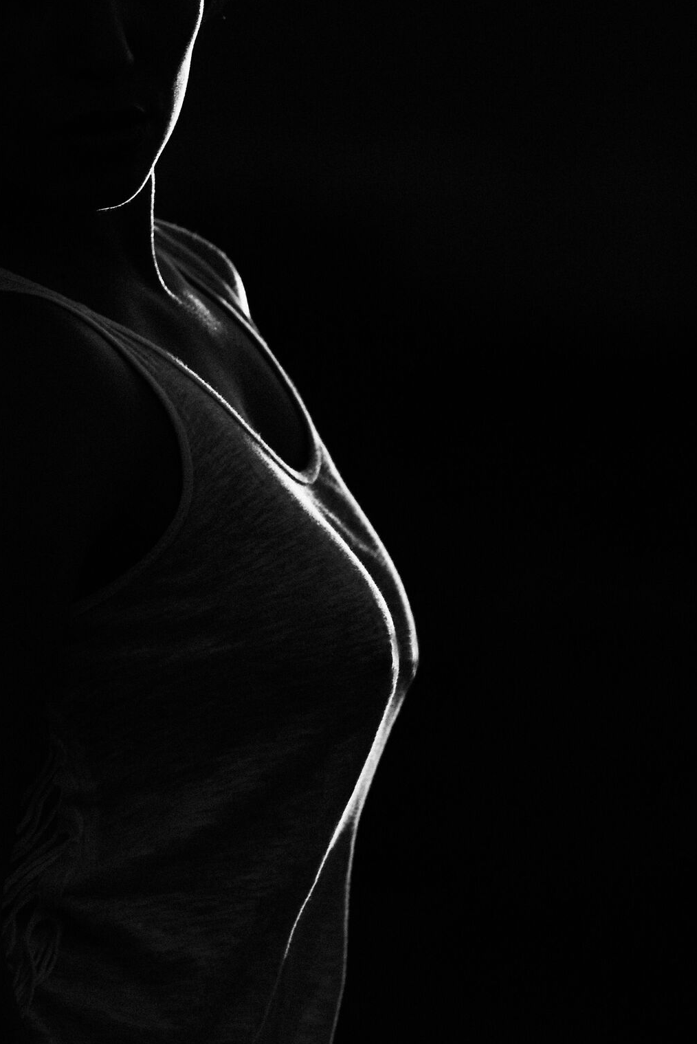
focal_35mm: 316
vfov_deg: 6.5
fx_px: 9168
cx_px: 217
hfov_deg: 4.4
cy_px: 293
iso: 100
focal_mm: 200
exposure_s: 1/320
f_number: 7.1
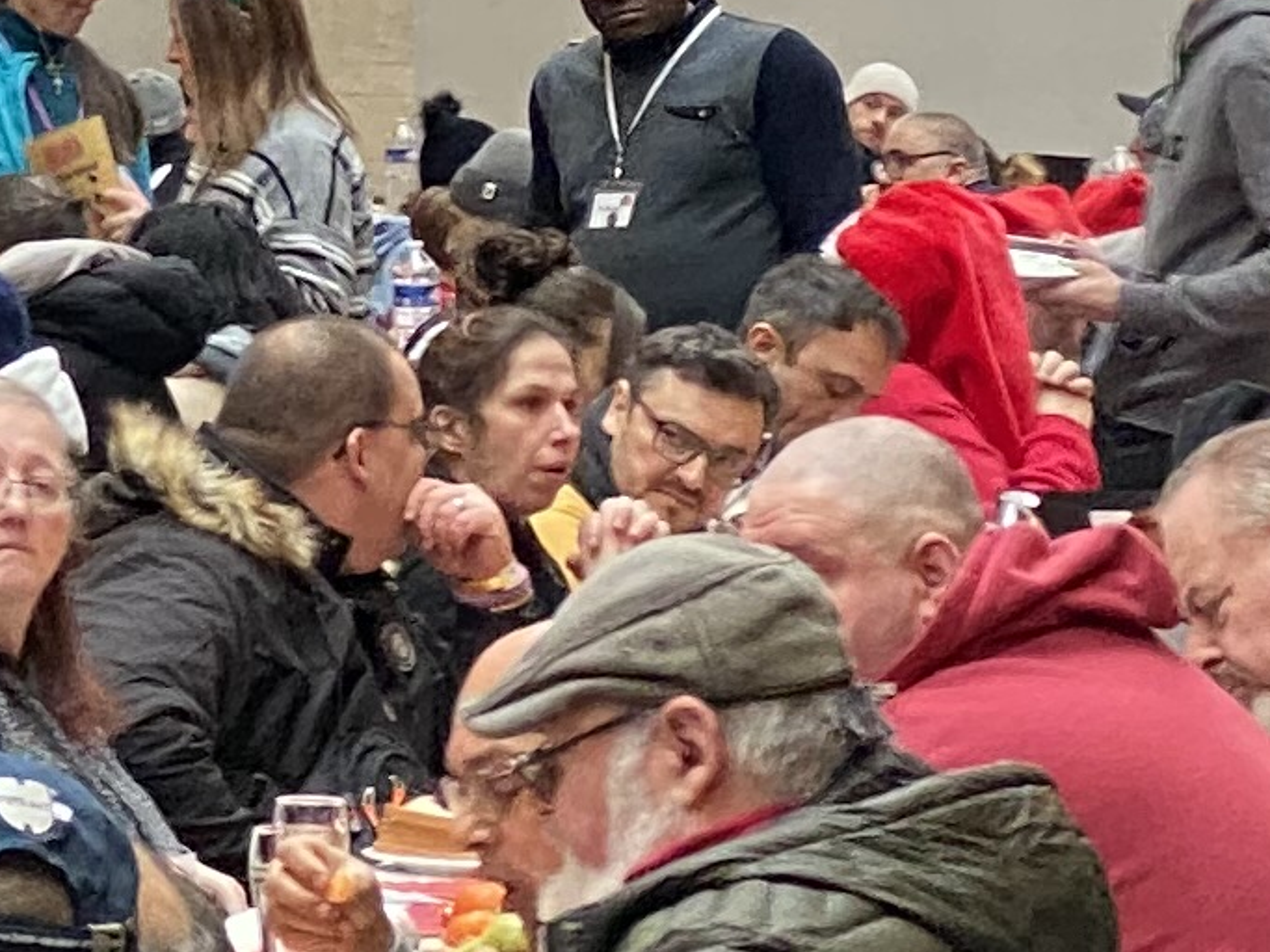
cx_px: -1590
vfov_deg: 4.8
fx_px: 11261
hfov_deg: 6.2
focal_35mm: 307
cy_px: -251
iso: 125
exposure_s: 1/50
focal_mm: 6
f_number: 2
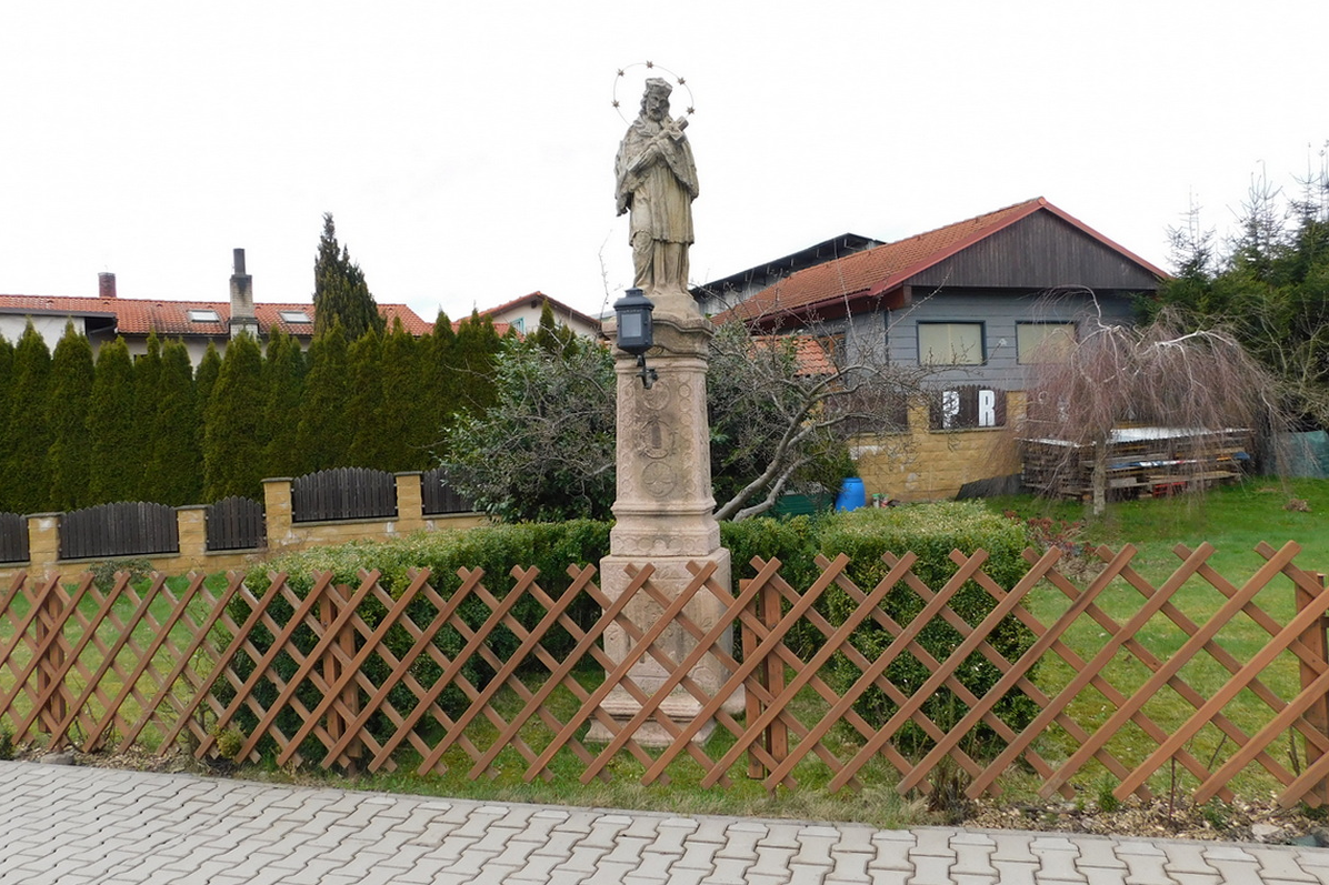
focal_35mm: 24
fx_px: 886
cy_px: 425
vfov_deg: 53.1
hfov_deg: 73.8
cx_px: 663
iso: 125
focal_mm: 4
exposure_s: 1/320
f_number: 3
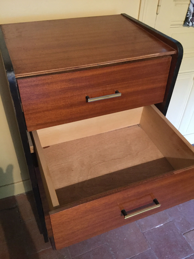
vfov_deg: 58.4
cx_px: 97
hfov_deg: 45.4
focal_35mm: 31
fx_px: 232
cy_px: 130
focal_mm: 3.3
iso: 400
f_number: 2.4
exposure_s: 1/17
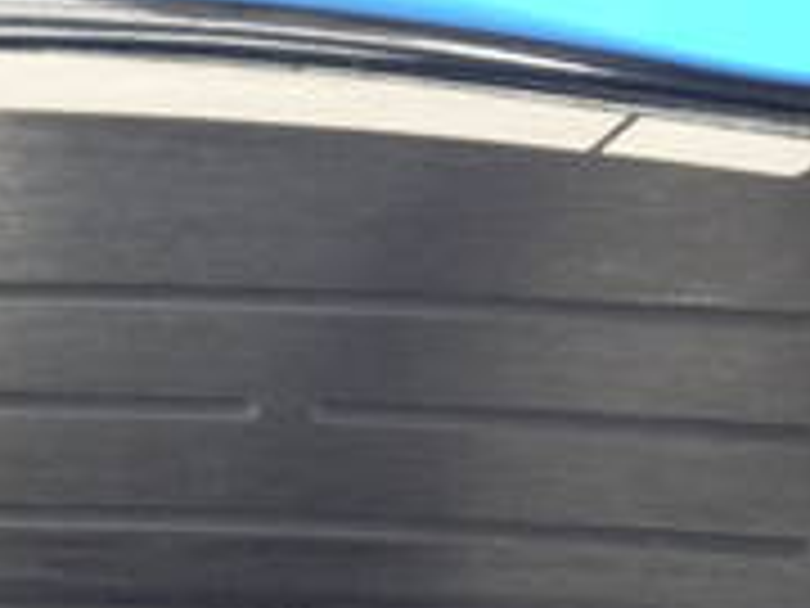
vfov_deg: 5.0
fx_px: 6996
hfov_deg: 6.6
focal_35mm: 299
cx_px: -45
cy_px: 423
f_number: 5.6
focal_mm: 42
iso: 800
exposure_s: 1/40
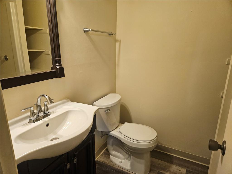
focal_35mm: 23
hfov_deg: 73.9
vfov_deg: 58.9
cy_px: 87
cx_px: 116
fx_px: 154
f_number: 1.8
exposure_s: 1/120
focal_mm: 5.4
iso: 200
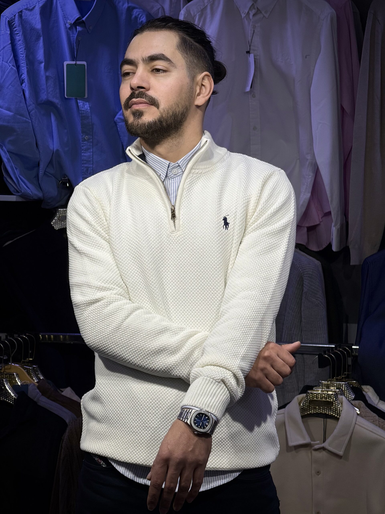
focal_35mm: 120
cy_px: 257
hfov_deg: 12.3
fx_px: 1780
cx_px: 192
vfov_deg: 16.4
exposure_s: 1/297
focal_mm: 15.66
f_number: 2.8
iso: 64
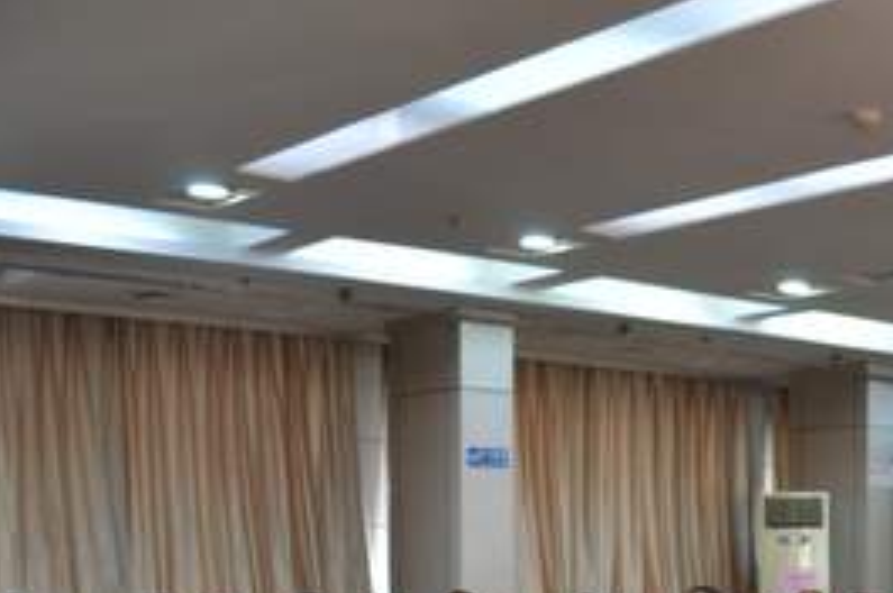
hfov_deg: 28.0
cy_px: 667
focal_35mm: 68
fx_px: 1685
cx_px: 883
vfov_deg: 19.1
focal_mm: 20
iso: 400
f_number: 3.8
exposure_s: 1/25
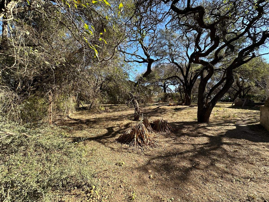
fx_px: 109
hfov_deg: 102.1
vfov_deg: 85.7
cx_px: 134
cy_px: 101
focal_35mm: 14
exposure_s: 1/424
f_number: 2.2
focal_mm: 2.22
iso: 40
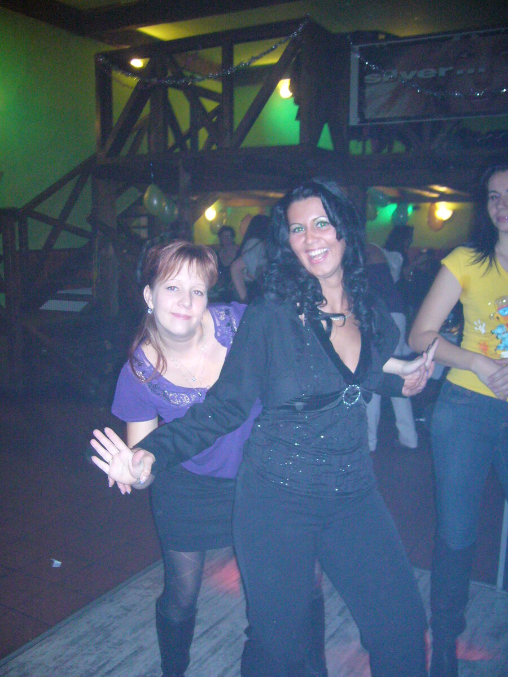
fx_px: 685
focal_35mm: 35
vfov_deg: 52.6
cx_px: 254
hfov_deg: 40.7
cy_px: 338
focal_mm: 5.8
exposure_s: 1/30
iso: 400
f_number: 2.8
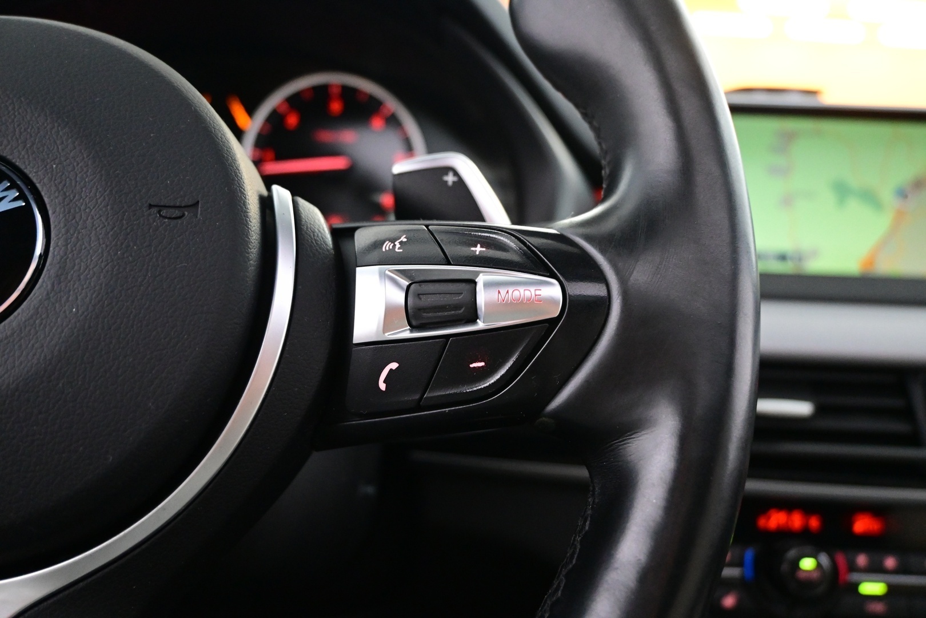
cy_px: 309
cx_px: 463
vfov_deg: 42.6
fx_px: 791
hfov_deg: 60.7
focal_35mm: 31
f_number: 3.8
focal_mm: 20.5
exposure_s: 1/30
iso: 4000
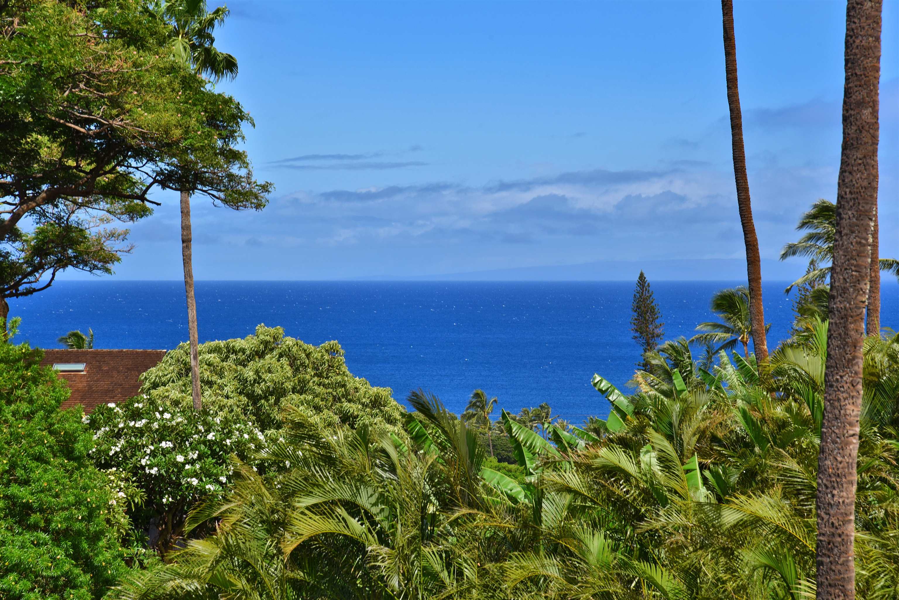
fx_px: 2997
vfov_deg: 11.4
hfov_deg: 17.1
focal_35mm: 120
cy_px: 300
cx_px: 450
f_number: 13
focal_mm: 120
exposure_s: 1/200
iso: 100
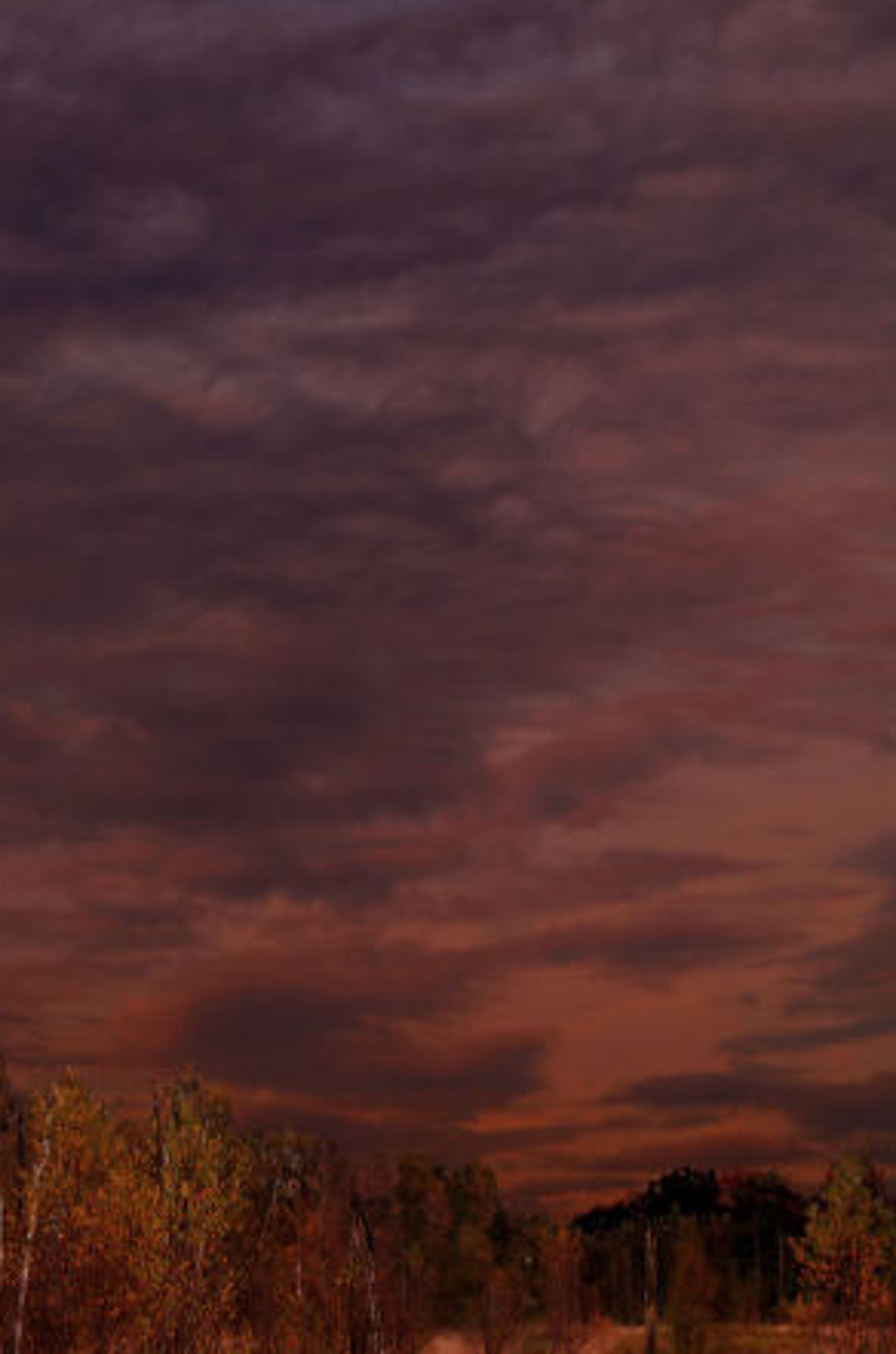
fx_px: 4913
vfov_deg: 15.7
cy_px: 657
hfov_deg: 10.4
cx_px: 344
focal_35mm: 131
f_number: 6.7
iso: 100
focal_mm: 70
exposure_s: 1/200
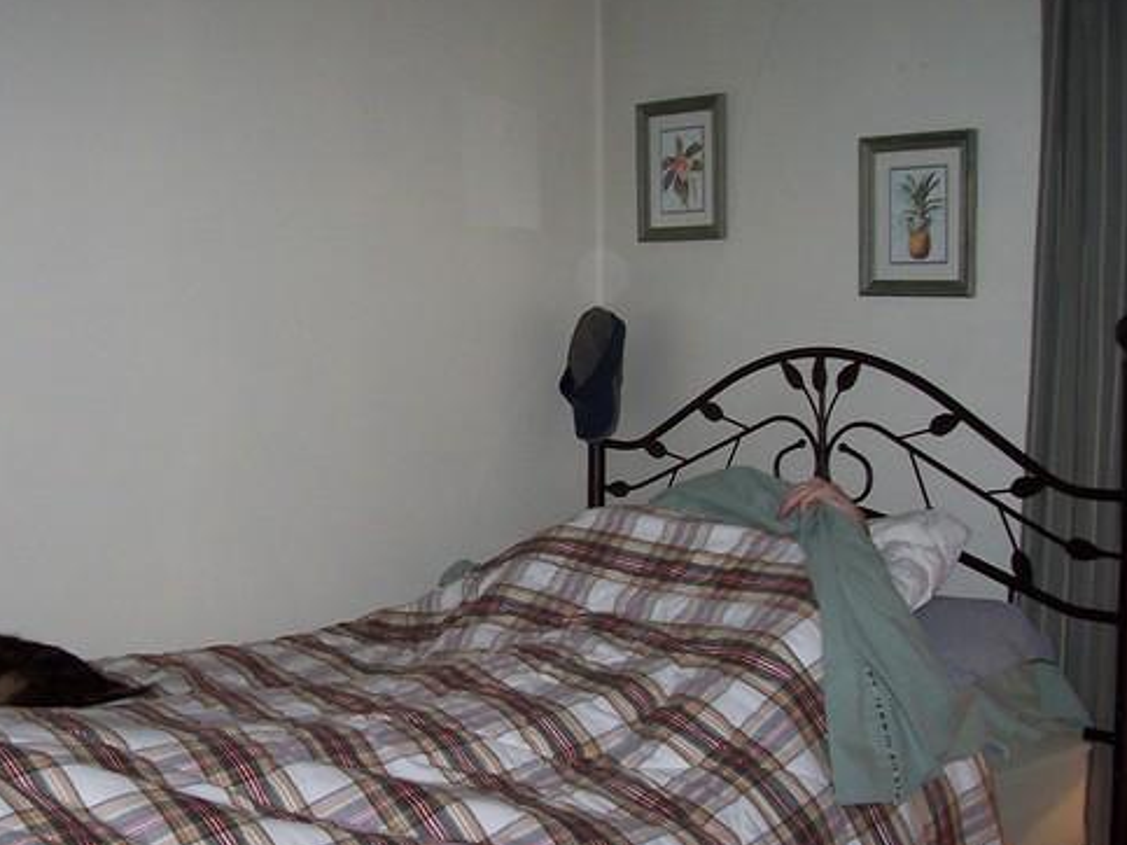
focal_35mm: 49
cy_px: 469
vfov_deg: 29.6
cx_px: 387
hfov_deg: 38.5
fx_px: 1595
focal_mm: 5.6
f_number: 2.8
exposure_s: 1/60
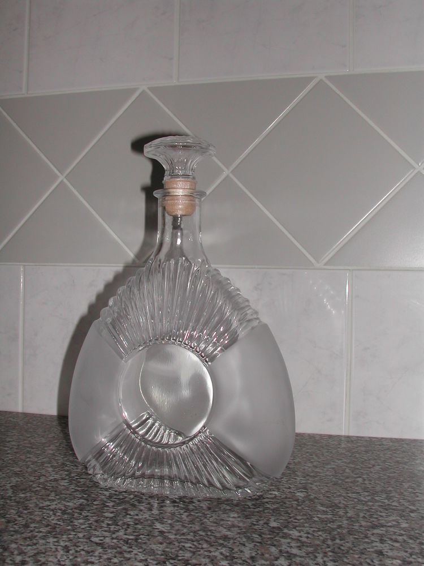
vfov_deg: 44.8
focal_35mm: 42
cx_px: 212
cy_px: 283
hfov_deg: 34.3
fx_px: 686
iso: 100
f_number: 8
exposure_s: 1/60
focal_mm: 9
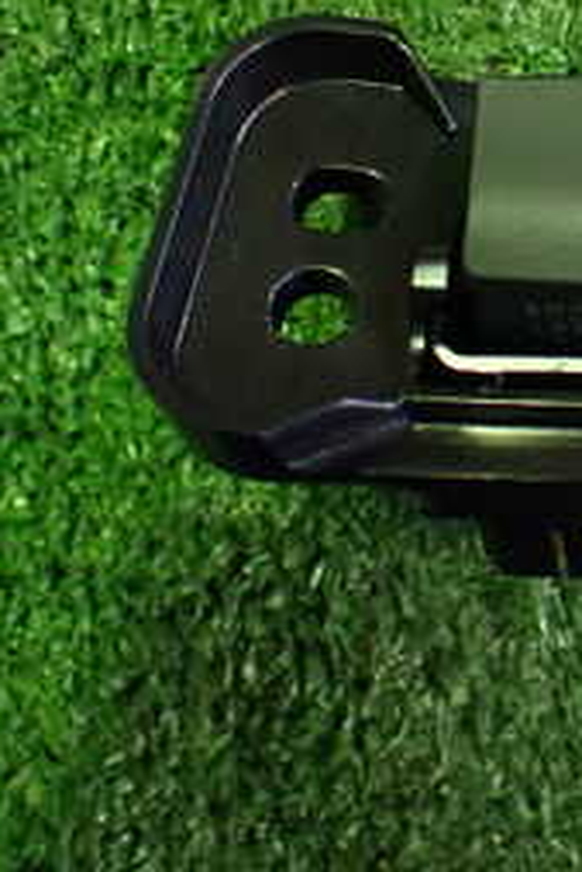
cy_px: 186
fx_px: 1792
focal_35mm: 74
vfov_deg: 26.9
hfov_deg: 16.8
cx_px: 858
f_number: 2.3
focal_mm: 5.4
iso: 800
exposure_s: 1/40
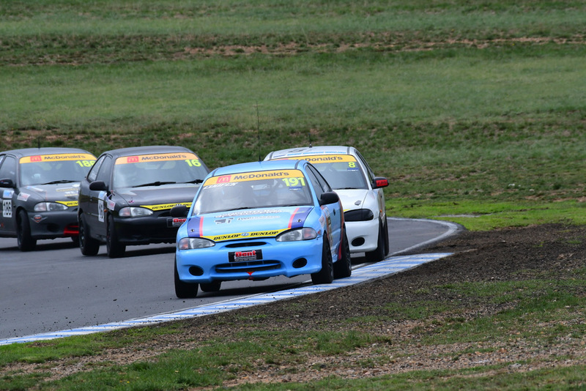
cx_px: 293
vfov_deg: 1.8
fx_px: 12212
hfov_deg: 2.7
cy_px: 196
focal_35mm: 750
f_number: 13
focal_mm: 500
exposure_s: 1/640
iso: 640
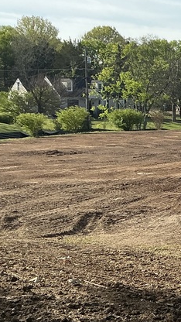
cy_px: 165
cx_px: 360
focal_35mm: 75
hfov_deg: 13.7
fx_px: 640
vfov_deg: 28.2
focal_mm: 3
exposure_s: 1/1730
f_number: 1.8
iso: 25
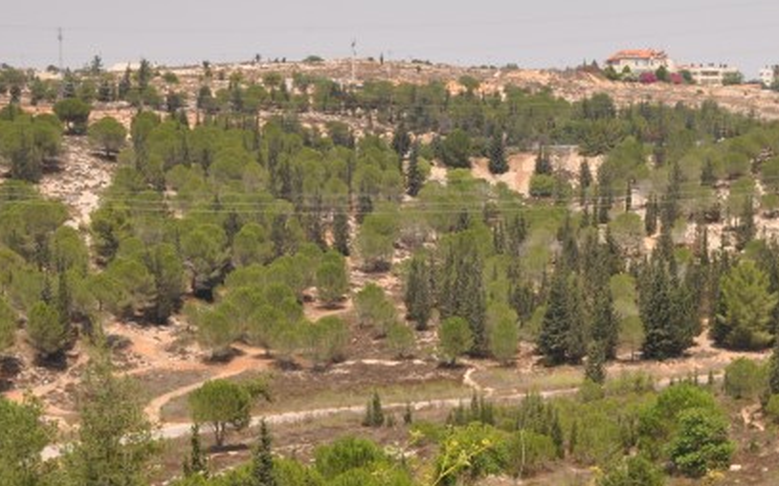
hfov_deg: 26.5
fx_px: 1613
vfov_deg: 17.1
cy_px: 348
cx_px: 657
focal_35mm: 76
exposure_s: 1/160
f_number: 13
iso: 200
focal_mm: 28
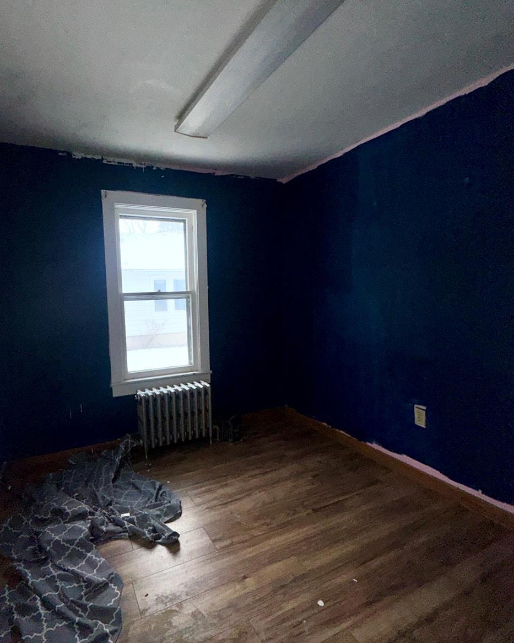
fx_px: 342
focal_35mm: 18
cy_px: 330
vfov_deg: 86.3
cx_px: 207
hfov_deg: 73.1
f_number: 2.2
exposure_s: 1/174
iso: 32
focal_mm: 2.22
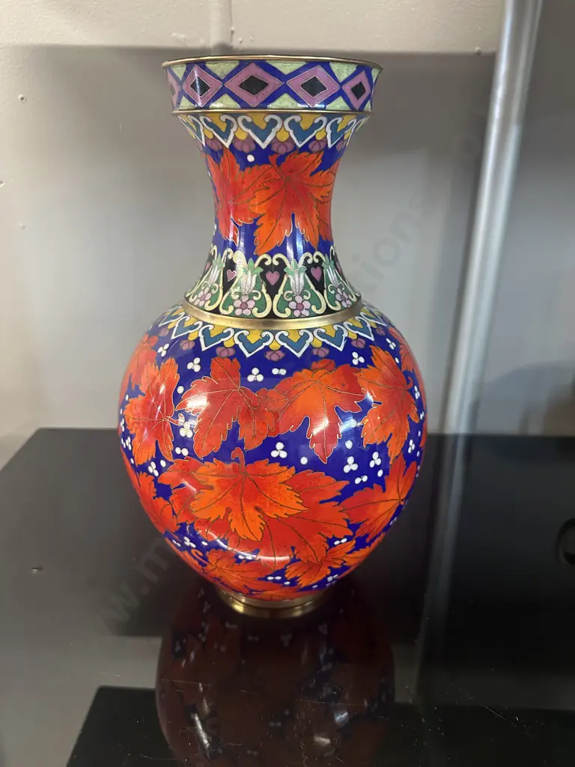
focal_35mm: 24
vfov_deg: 71.6
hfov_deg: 56.8
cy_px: 384
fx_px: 532
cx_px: 288
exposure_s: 1/50
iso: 500
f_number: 1.78
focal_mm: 6.86
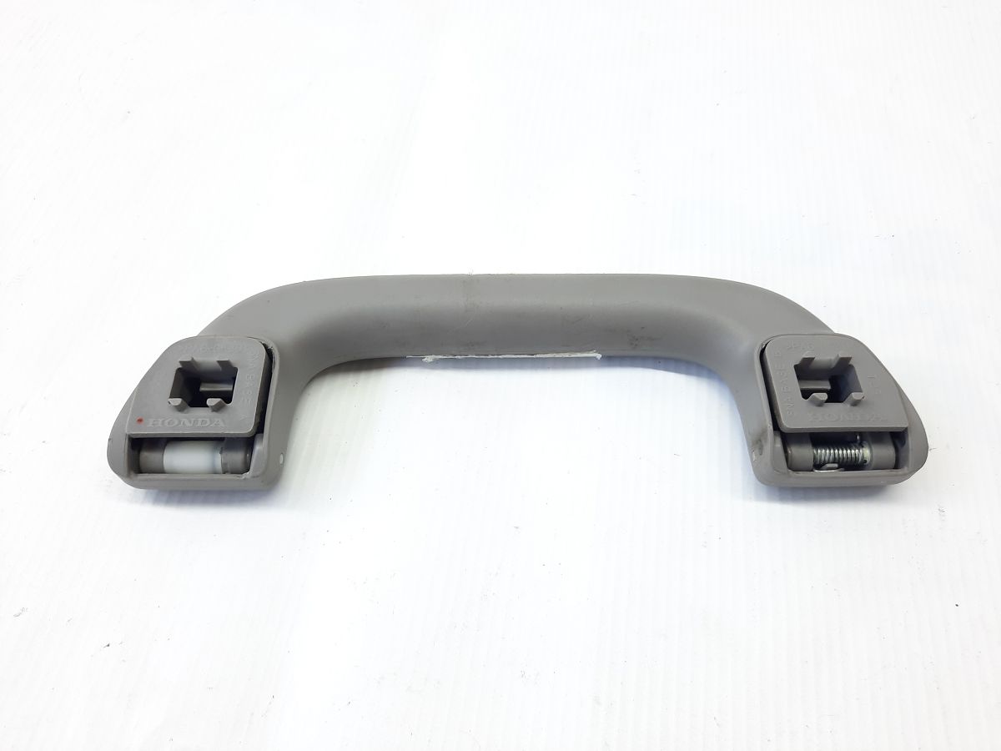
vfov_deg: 54.9
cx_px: 500
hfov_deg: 69.4
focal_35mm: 25
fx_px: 723
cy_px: 376
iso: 80
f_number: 2
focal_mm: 4.6
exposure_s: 1/50
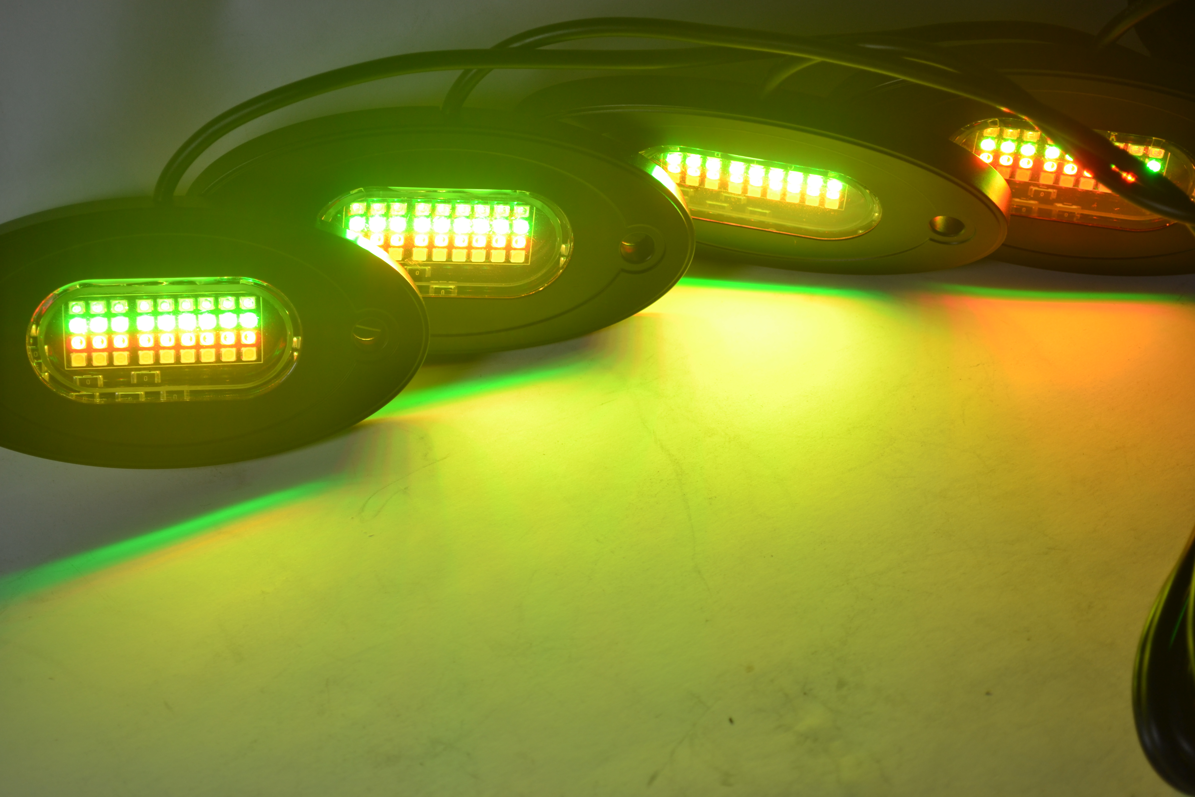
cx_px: 598
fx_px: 2290
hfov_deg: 29.2
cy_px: 398
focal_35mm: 69
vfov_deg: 19.7
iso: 100
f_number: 8
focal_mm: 46
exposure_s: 1/200
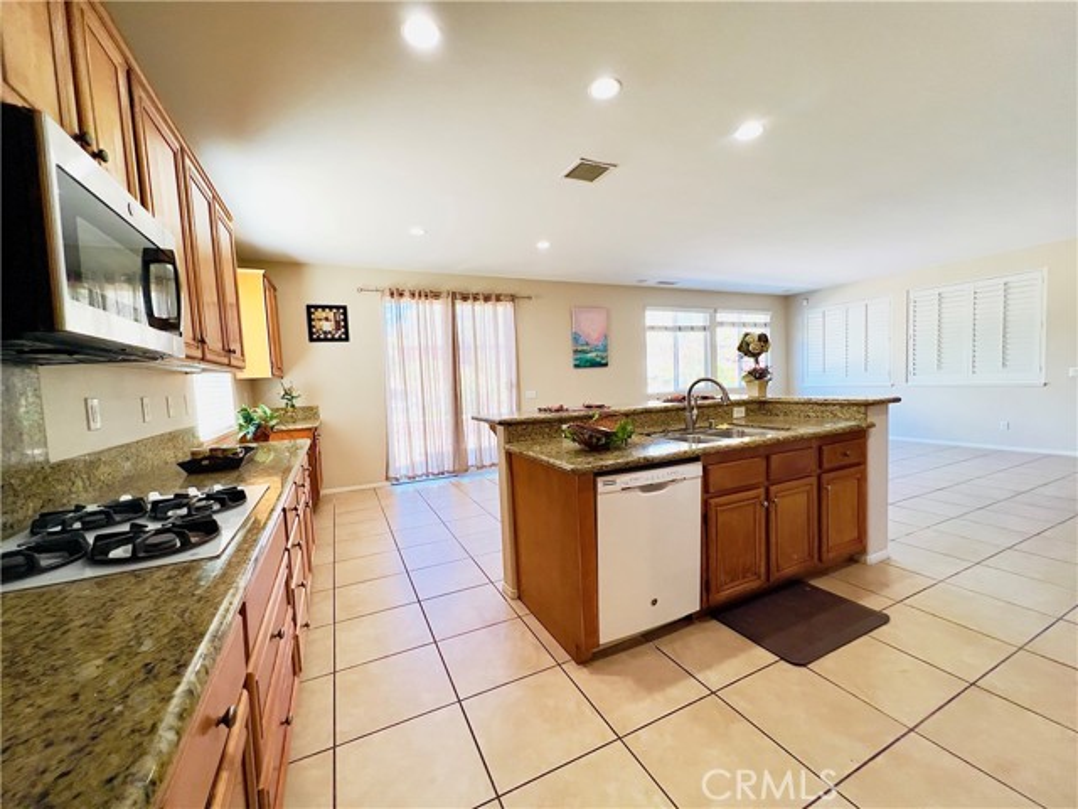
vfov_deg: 89.9
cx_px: 539
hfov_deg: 106.2
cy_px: 404
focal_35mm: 13
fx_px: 405
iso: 100
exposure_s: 1/120
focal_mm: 1.57
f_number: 1.8
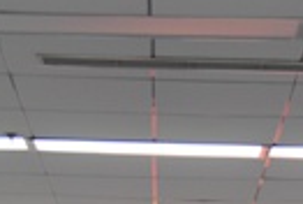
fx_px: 1468
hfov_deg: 11.7
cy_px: 451
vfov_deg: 7.5
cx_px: 257
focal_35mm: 174
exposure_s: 1/60
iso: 560
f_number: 4
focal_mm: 38
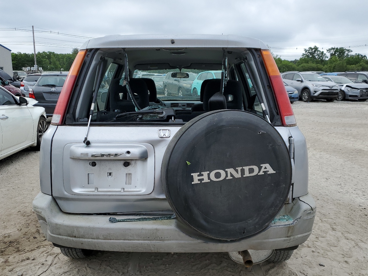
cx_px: 172
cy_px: 158
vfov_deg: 45.3
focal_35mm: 31
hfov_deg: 58.3
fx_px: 329
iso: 50
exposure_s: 1/1429
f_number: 1.5
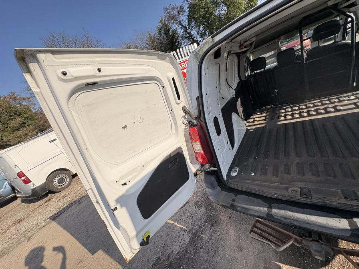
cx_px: 180
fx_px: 145
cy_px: 134
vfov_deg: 85.7
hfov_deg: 102.1
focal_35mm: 14
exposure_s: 1/899
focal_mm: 2.22
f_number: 2.2
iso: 40
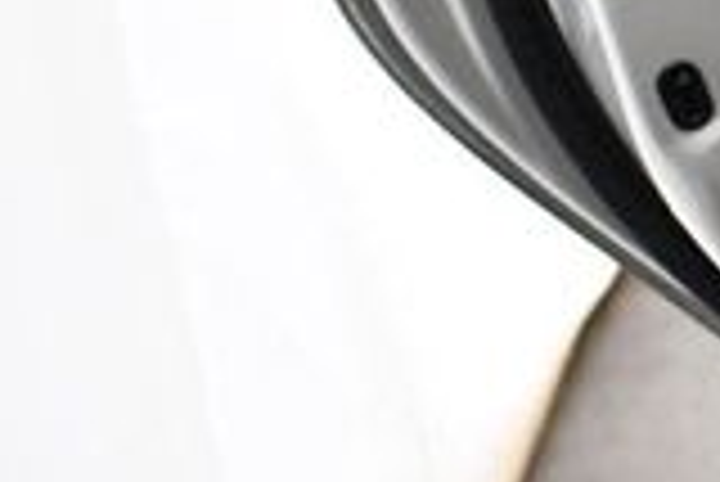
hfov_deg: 12.6
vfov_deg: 9.5
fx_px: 2883
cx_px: 1422
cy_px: 50
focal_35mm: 144
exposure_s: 1/125
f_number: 3.5
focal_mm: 18
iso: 1250
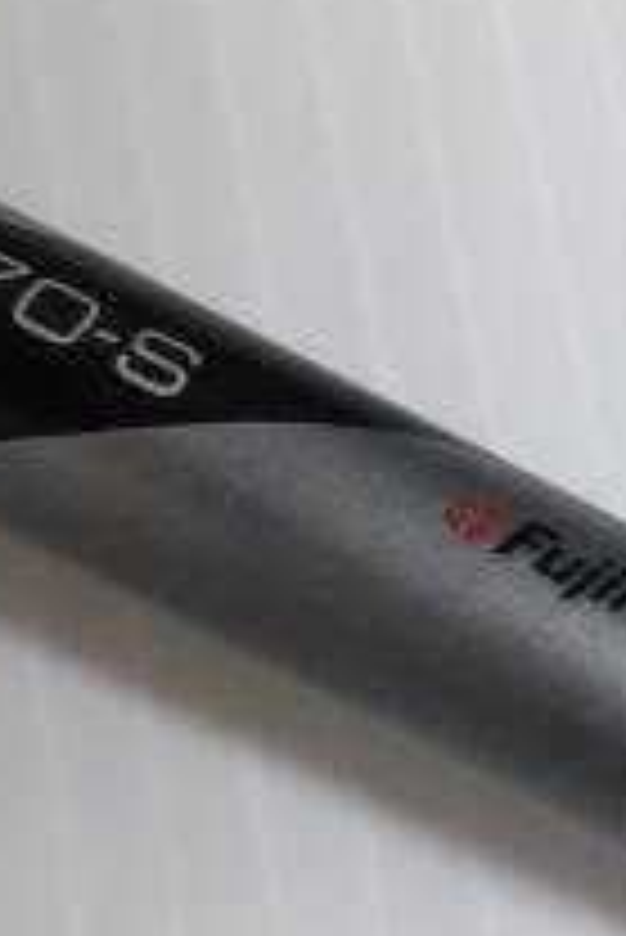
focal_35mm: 115
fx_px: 2994
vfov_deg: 17.8
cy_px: 580
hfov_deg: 11.6
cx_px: 802
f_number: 2
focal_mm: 3.43
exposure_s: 1/120
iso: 96
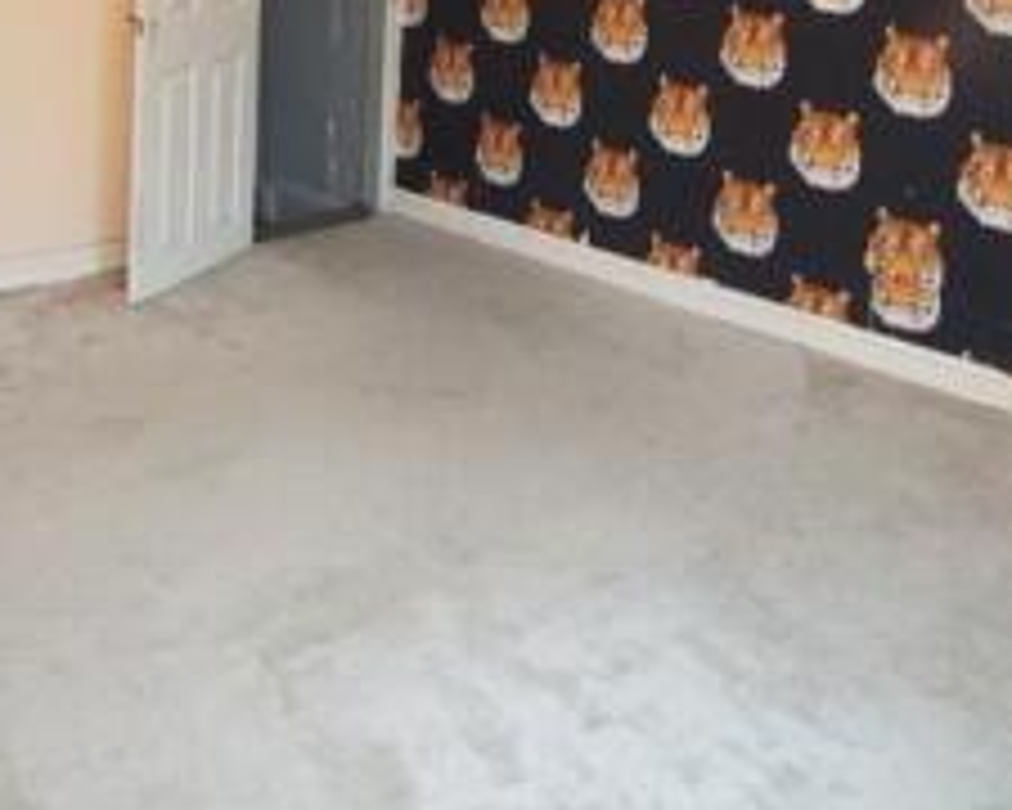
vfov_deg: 33.4
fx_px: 1228
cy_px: 2
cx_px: 466
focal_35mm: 41
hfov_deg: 44.8
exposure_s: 1/160
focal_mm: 10
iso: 3200
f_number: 3.5
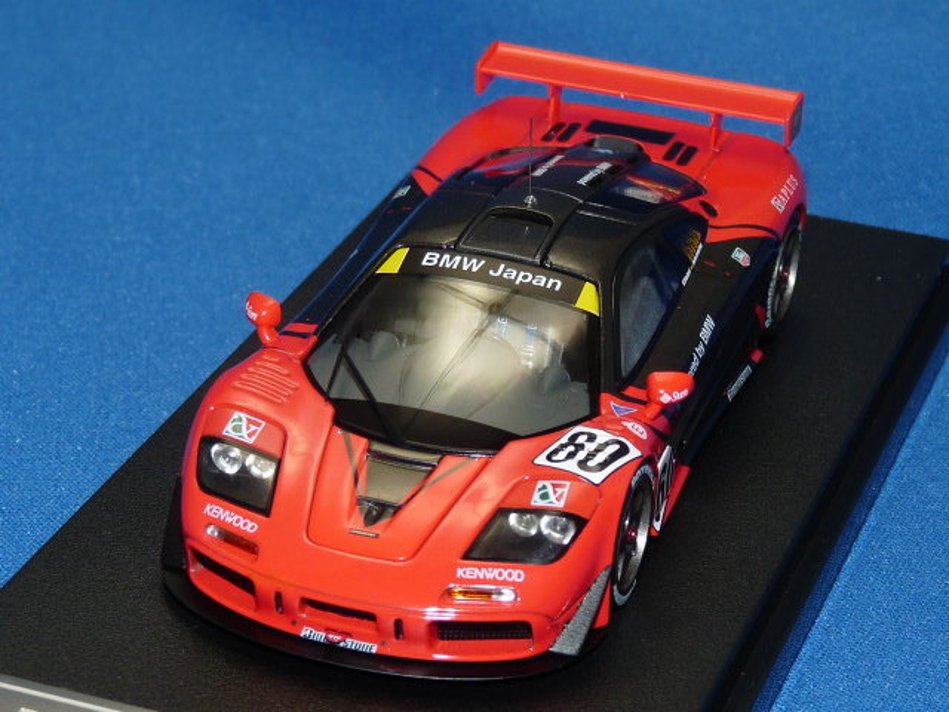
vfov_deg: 13.3
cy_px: 356
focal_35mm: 111
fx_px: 3043
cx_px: 474
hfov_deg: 17.7
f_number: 4
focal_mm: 11.1
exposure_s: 1/30
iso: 100
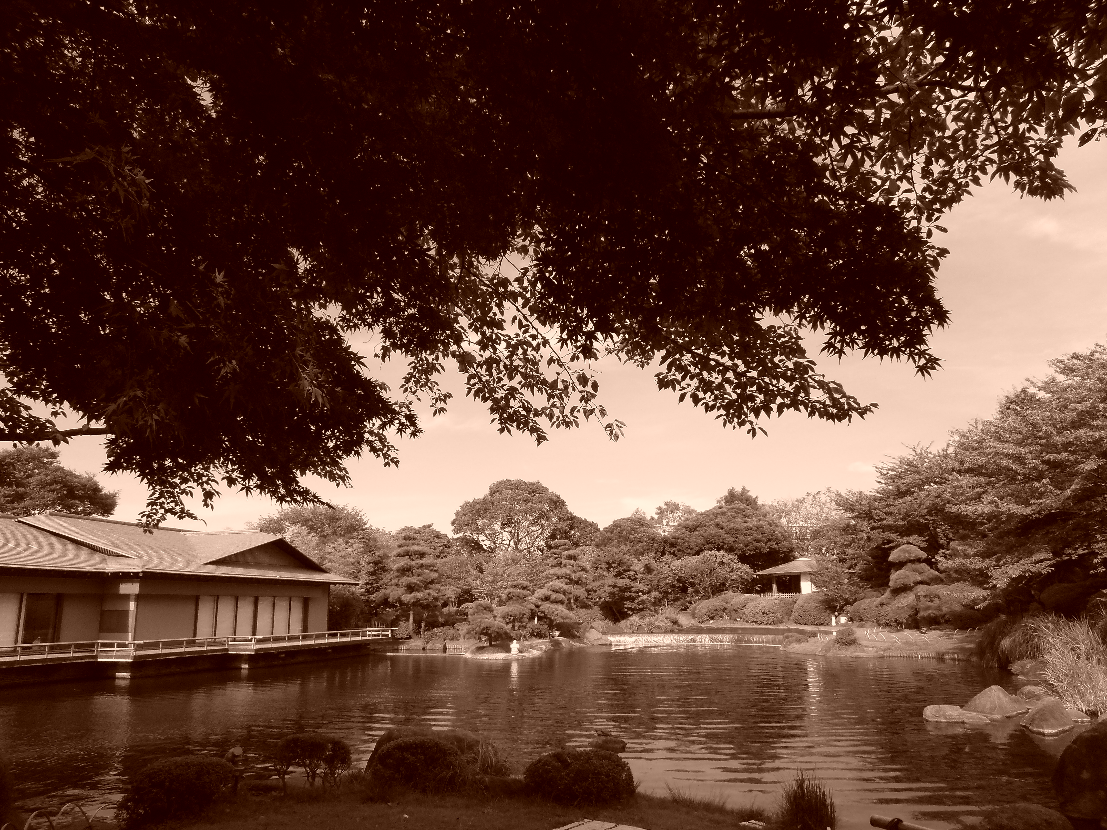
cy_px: 415
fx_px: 768
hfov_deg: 71.6
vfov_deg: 56.8
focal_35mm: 24
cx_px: 554
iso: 100
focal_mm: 4.3
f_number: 4
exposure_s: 1/400
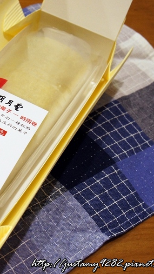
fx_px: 471
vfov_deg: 32.5
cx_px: 4
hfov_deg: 18.2
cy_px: 137
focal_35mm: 65
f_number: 7.1
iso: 1600
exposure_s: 1/30
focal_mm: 27
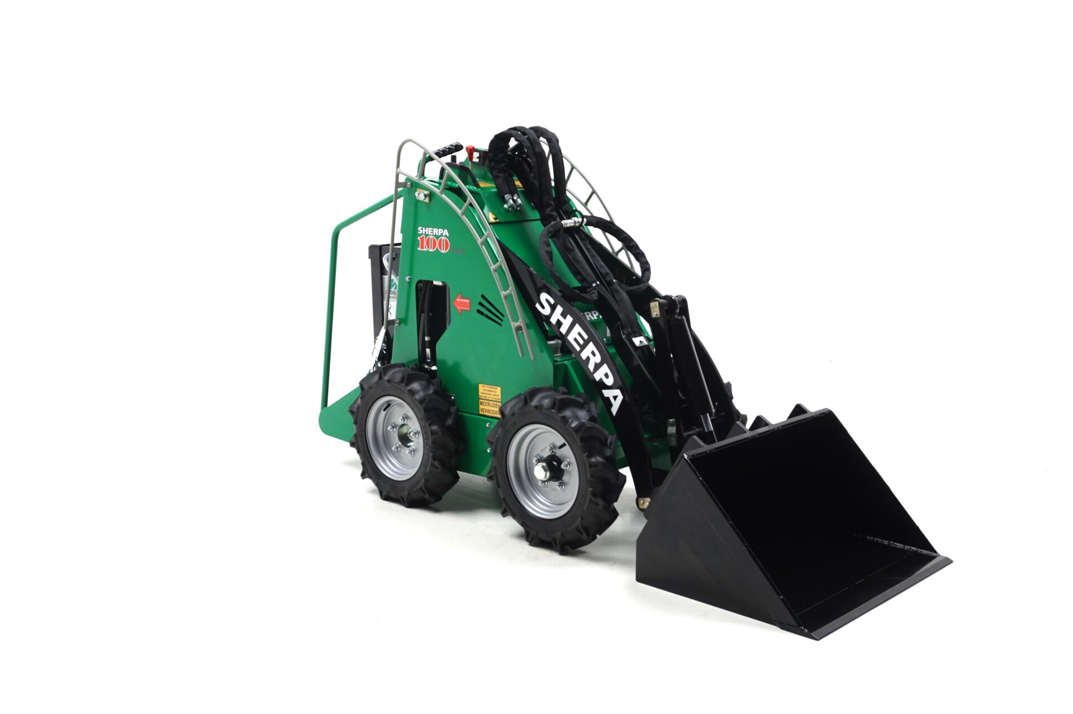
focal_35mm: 40
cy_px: 357
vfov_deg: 33.0
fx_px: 1206
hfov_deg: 47.9
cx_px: 536
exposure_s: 1/10
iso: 640
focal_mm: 27
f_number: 8
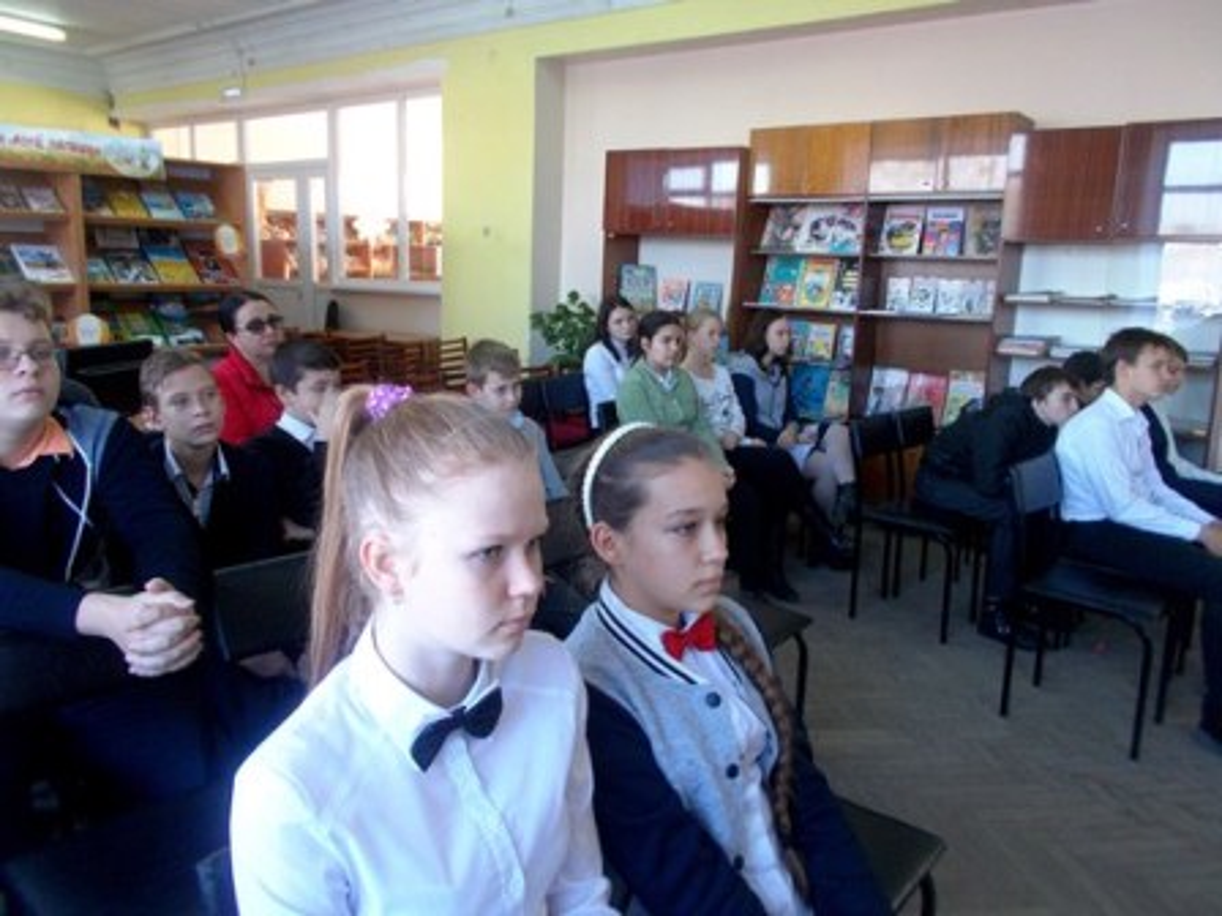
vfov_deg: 53.1
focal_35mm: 26
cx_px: 611
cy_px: 458
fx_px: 918
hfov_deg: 67.3
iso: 140
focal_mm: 4.6
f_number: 3.2
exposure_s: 1/25
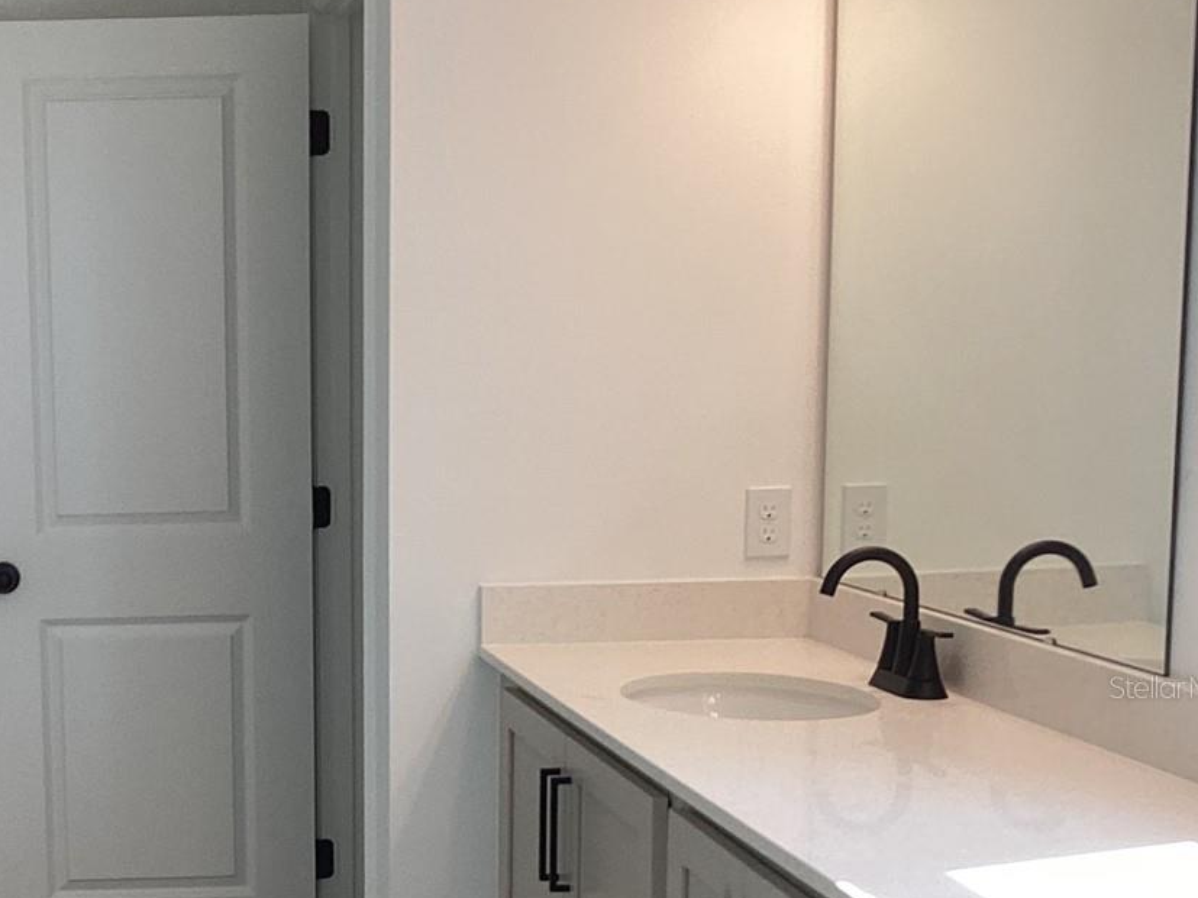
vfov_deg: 24.1
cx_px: 87
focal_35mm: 60
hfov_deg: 30.6
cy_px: 687
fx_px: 2076
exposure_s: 1/120
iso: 32
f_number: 2.4
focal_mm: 3.3
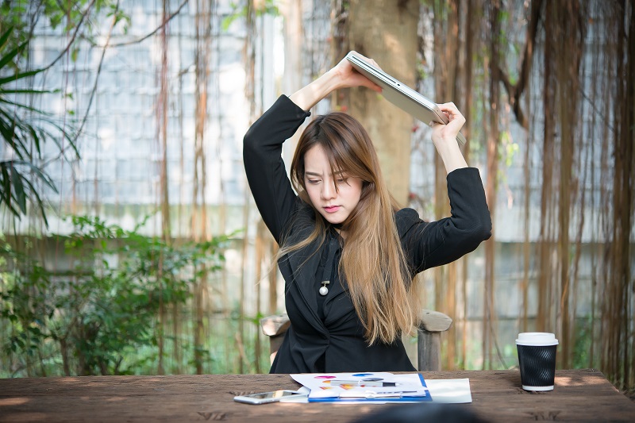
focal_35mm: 60
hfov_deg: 33.4
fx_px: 1058
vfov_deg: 22.6
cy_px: 212
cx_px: 318
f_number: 2.8
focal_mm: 60
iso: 400
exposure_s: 1/320
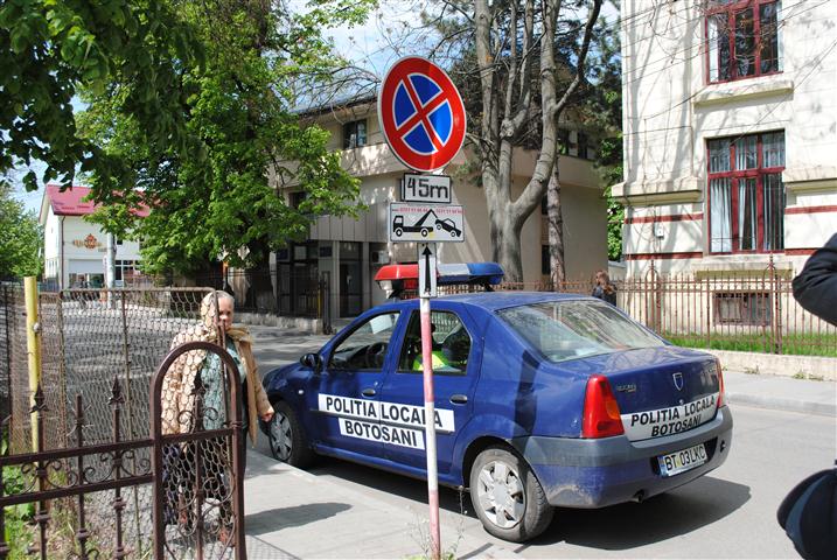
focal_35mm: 36
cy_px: 280
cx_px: 418
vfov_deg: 37.0
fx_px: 838
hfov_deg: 53.1
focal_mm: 24
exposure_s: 1/200
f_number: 7.1
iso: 100
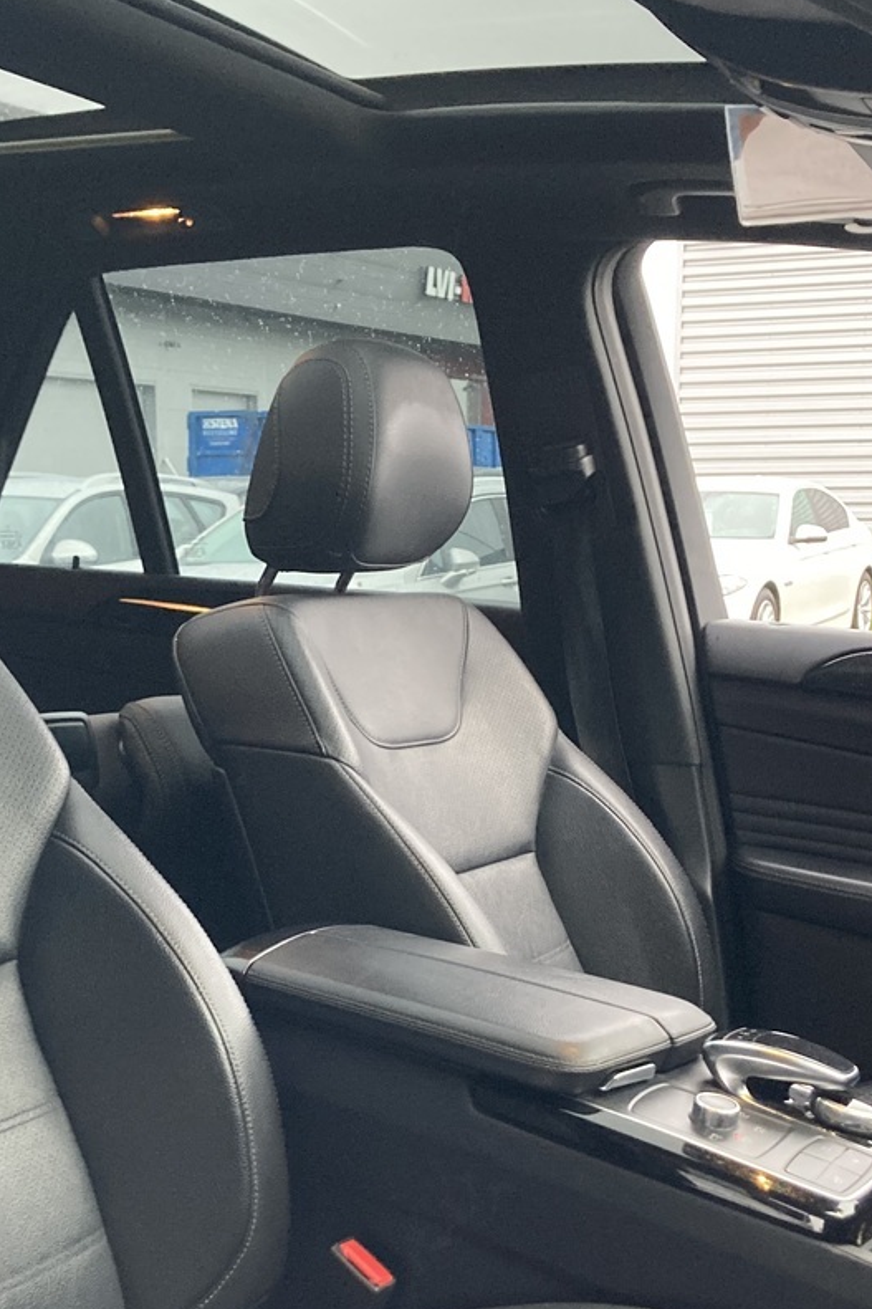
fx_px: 1926
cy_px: 862
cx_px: 420
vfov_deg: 37.2
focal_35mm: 53
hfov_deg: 25.5
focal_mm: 3.99
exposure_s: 1/60
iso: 250
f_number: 1.8
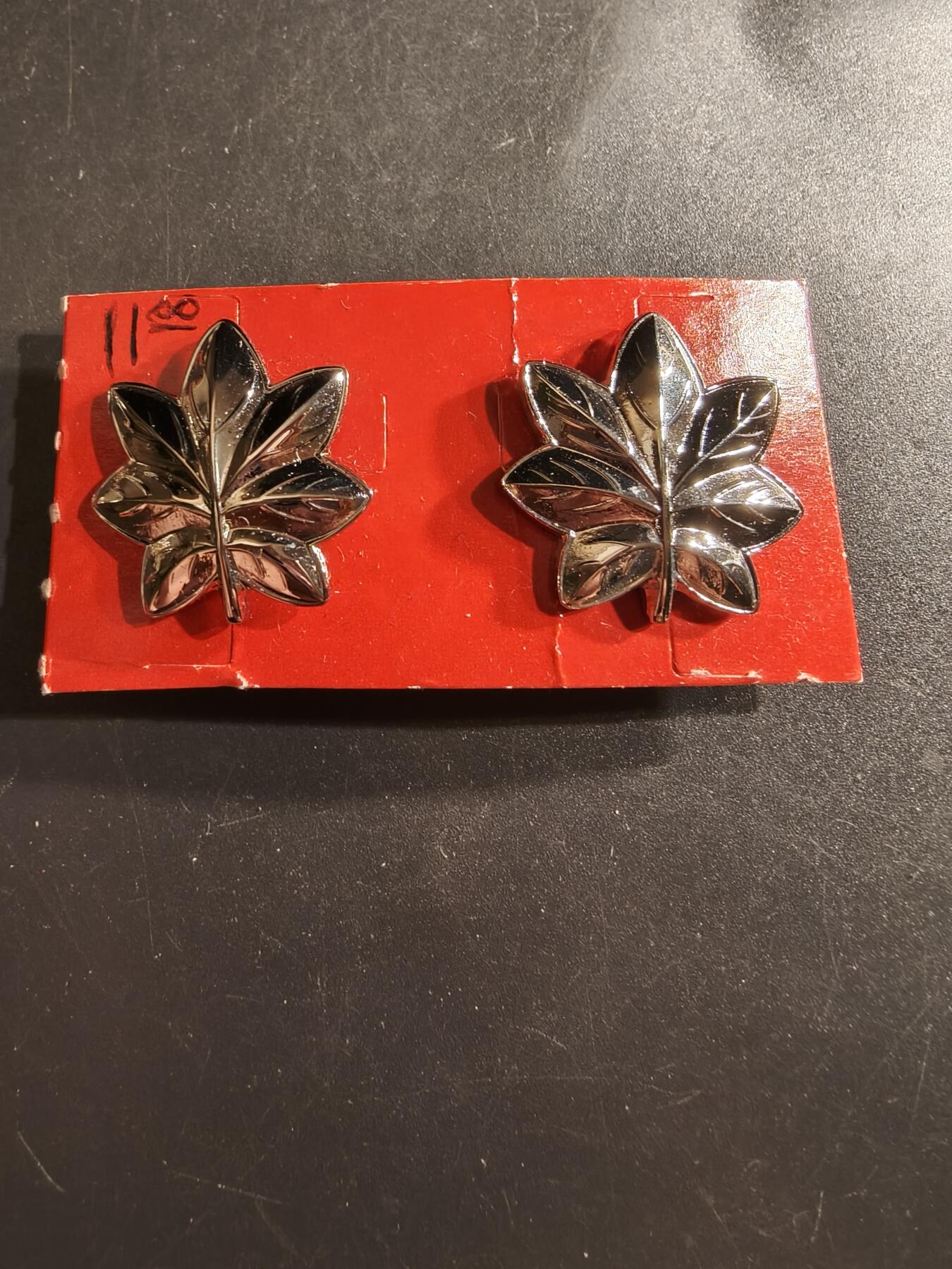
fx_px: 843
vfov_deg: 73.9
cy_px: 634
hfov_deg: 58.9
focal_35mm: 23
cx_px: 476
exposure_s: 1/50
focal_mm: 2.32
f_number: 2
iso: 250
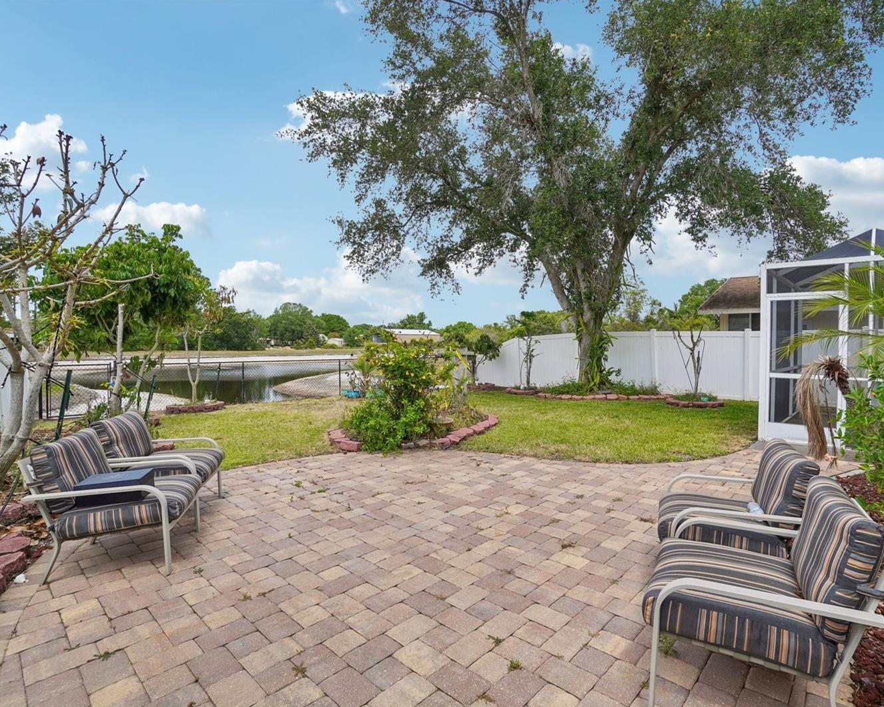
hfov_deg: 89.3
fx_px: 445
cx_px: 490
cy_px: 354
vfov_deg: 77.0
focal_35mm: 17
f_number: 8
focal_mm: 10
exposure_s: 1/250
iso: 100
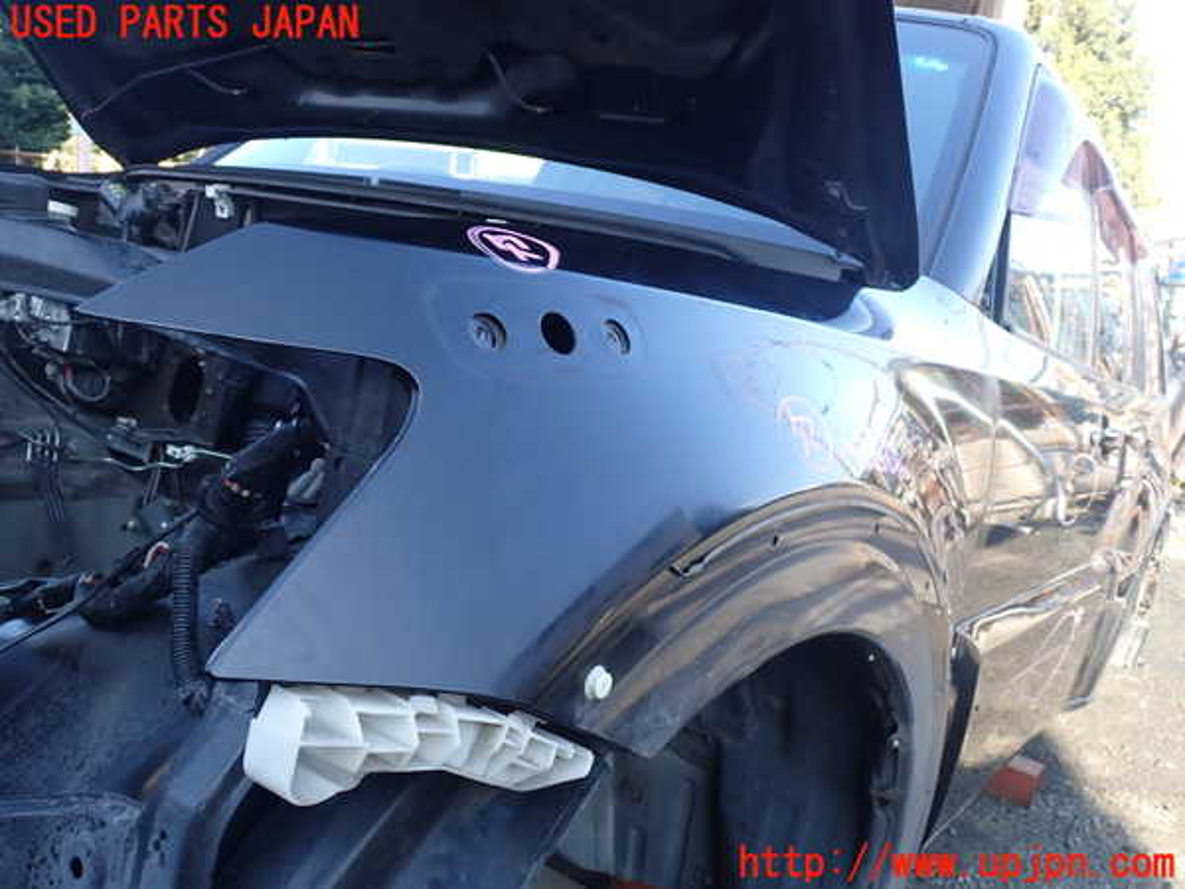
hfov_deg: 60.0
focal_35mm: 30
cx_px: 592
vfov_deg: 46.8
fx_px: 1027
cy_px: 444
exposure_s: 1/100
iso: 100
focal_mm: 5.4
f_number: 3.2
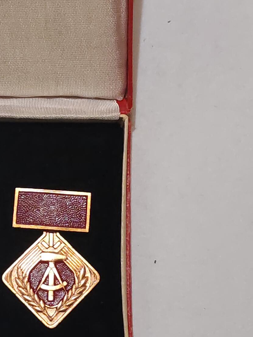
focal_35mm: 110
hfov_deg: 13.4
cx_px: 65
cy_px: 126
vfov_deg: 17.9
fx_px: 1072
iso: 1000
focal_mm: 5.52
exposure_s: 1/50
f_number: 1.95
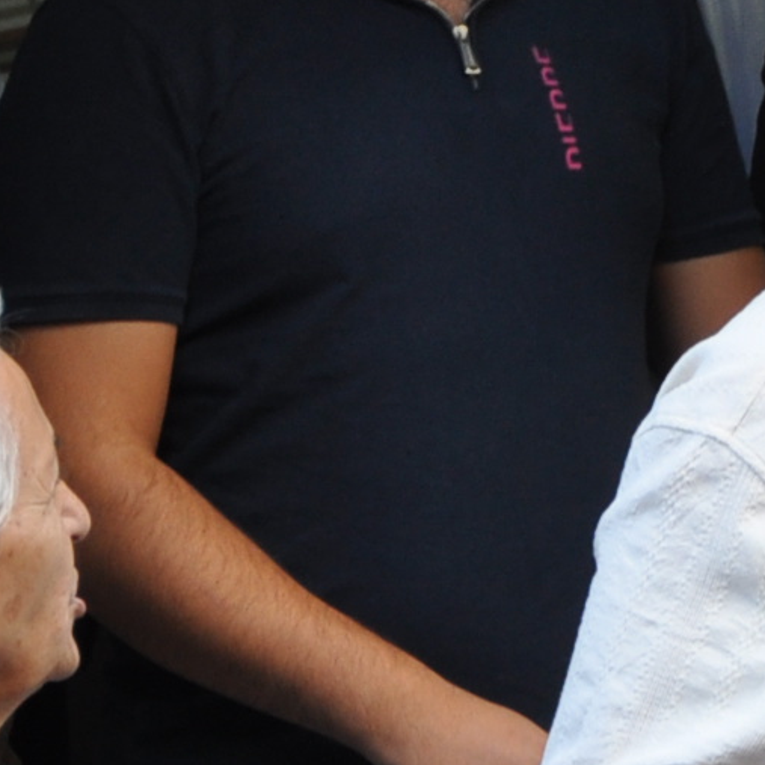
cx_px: 1553
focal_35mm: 468
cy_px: 327
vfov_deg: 3.7
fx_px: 11701
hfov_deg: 3.7
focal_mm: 58
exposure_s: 1/80
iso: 400
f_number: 5
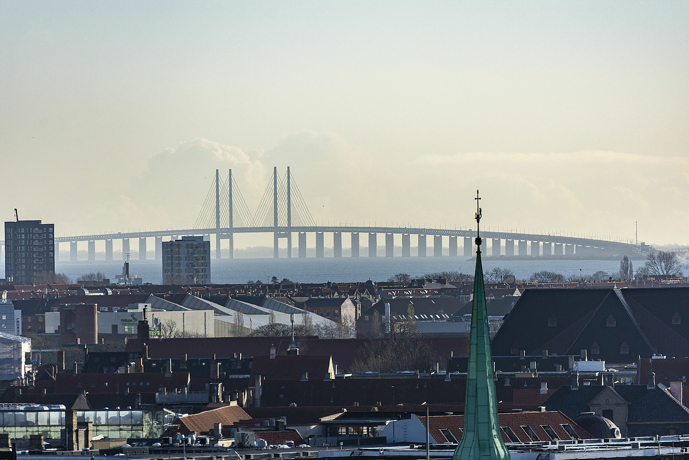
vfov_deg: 3.1
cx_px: 344
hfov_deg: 4.6
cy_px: 230
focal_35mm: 450
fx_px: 8612
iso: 100
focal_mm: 300
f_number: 5.6
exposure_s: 1/640
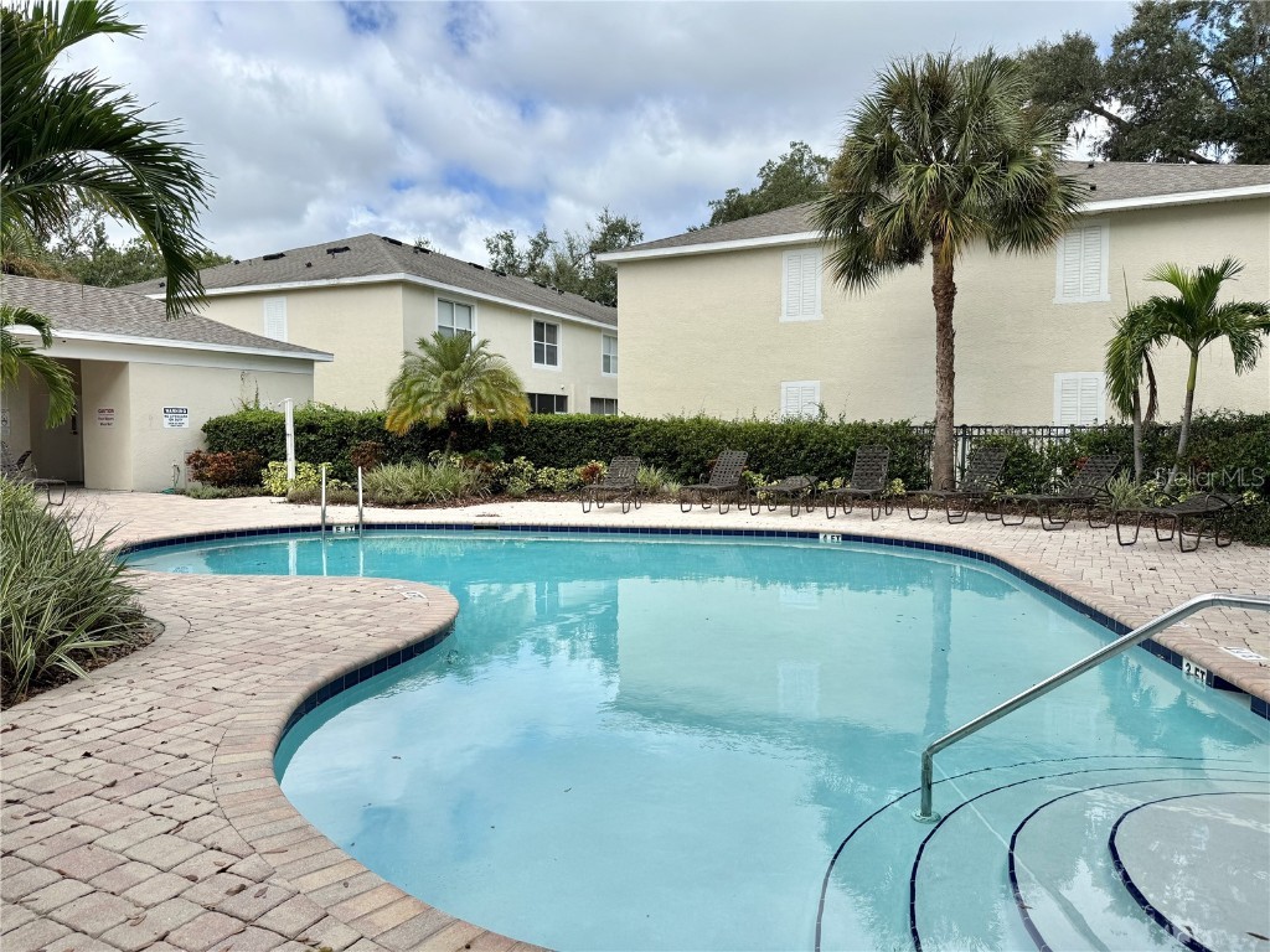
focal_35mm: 24
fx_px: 881
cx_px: 635
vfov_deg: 56.8
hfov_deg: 71.6
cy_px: 476
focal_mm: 6.76
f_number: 1.78
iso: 80
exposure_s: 1/4405
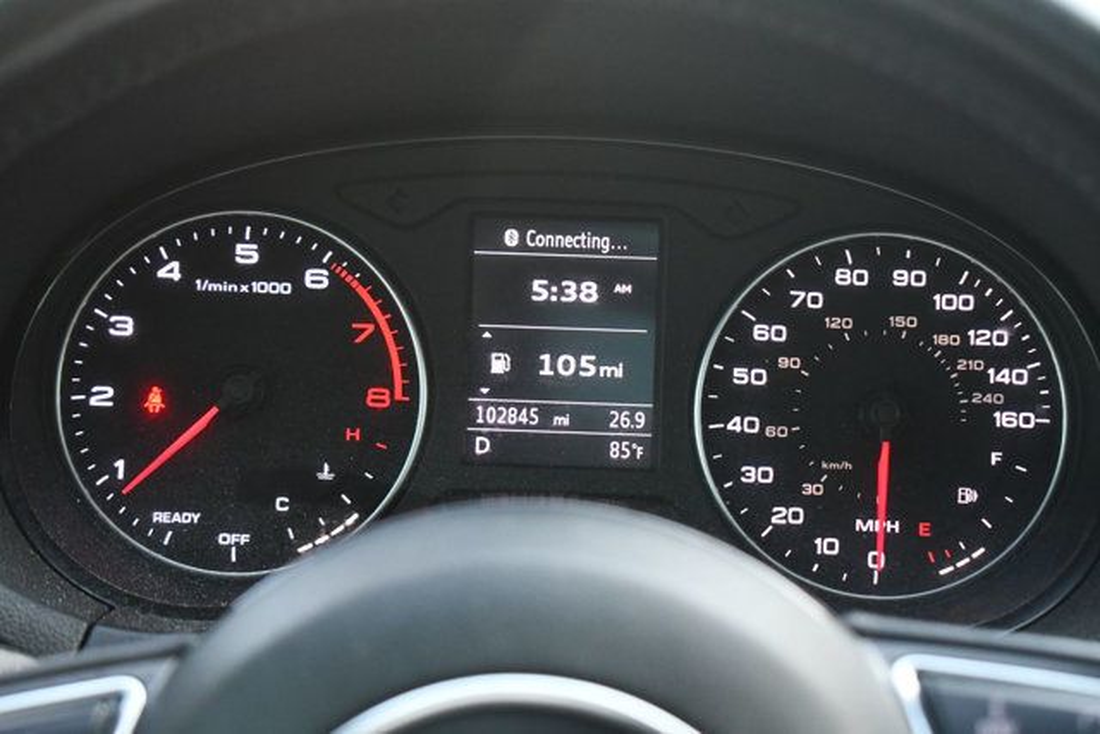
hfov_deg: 28.1
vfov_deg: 18.9
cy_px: 367
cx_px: 550
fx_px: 2200
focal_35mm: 72
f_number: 5.3
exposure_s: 1/125
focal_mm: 48
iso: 2500
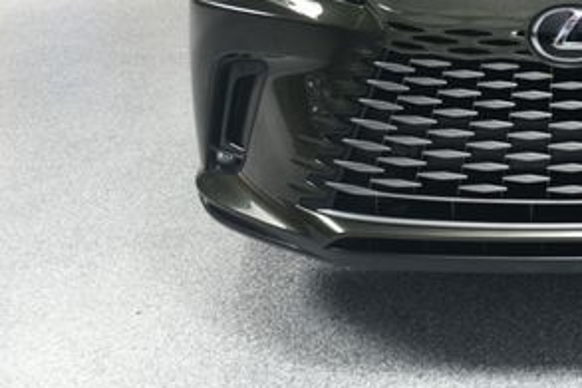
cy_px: -6
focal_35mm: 72
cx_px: 588
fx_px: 1163
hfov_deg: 26.5
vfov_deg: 18.4
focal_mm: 22
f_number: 8
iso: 100
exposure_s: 1/160
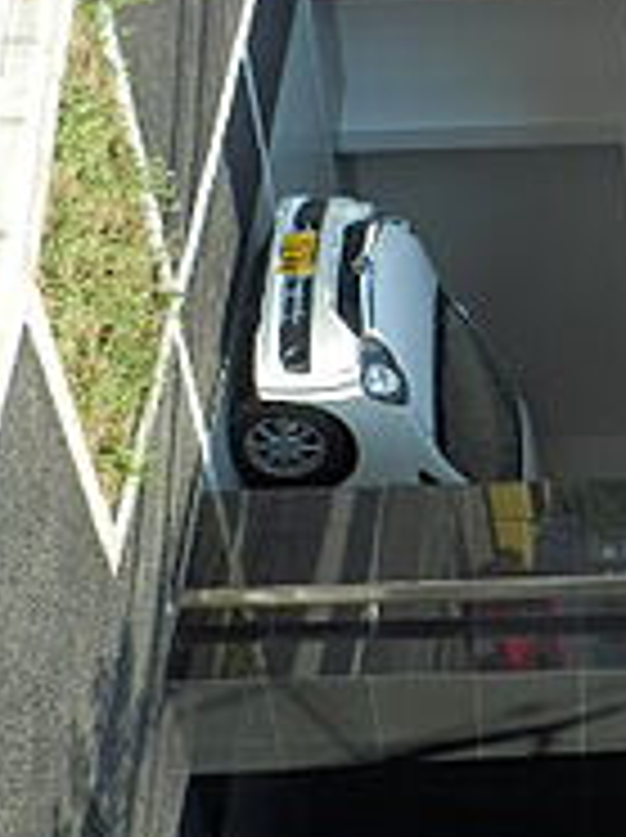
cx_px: 509
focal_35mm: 62
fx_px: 1498
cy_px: 328
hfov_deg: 23.2
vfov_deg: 31.1
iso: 80
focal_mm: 4.2
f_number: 3
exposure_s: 1/500
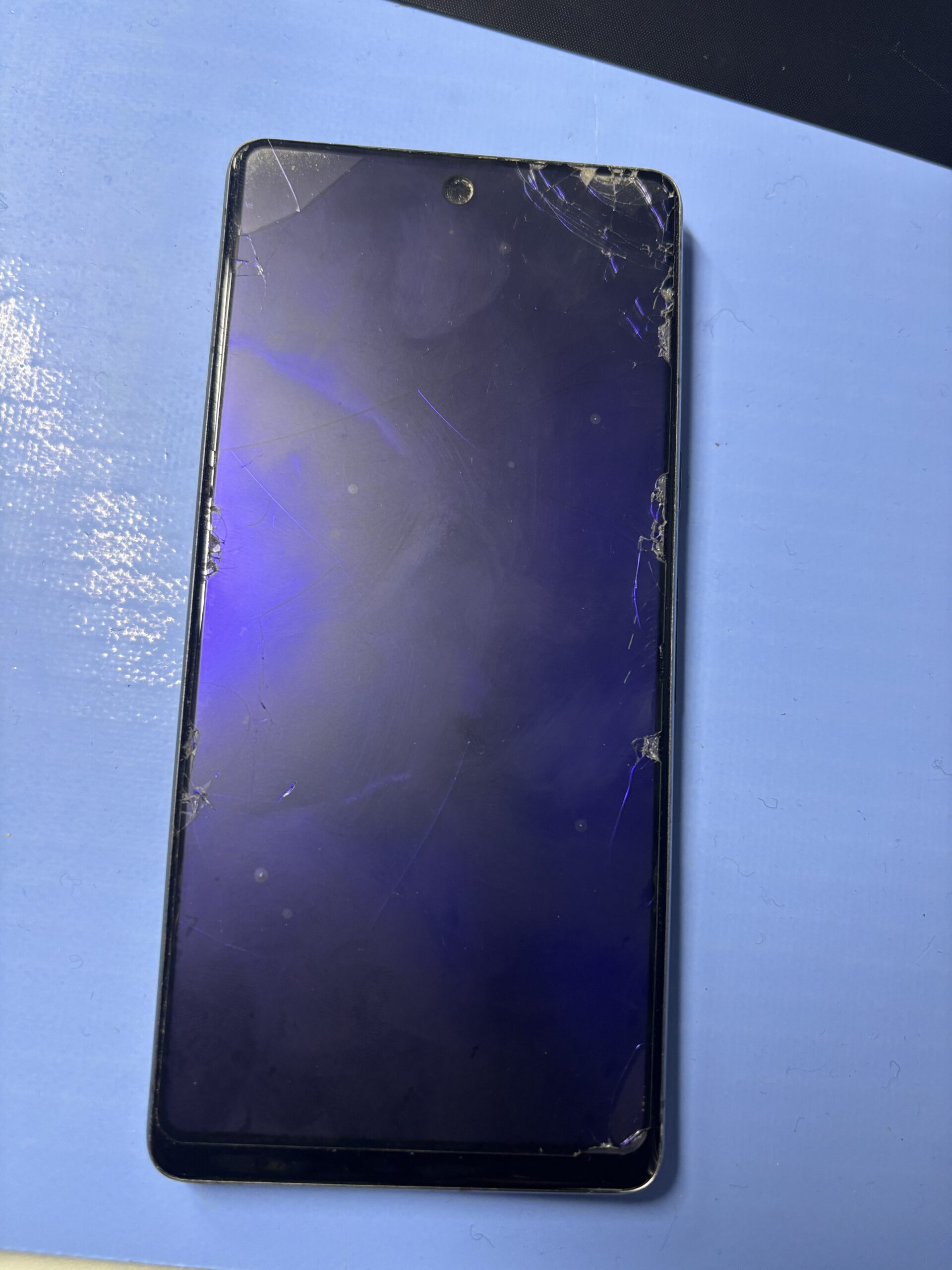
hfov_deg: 53.1
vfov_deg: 67.3
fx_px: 953
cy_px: 635
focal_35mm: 26
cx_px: 476
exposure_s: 1/100
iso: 125
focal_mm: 5.96
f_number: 1.6
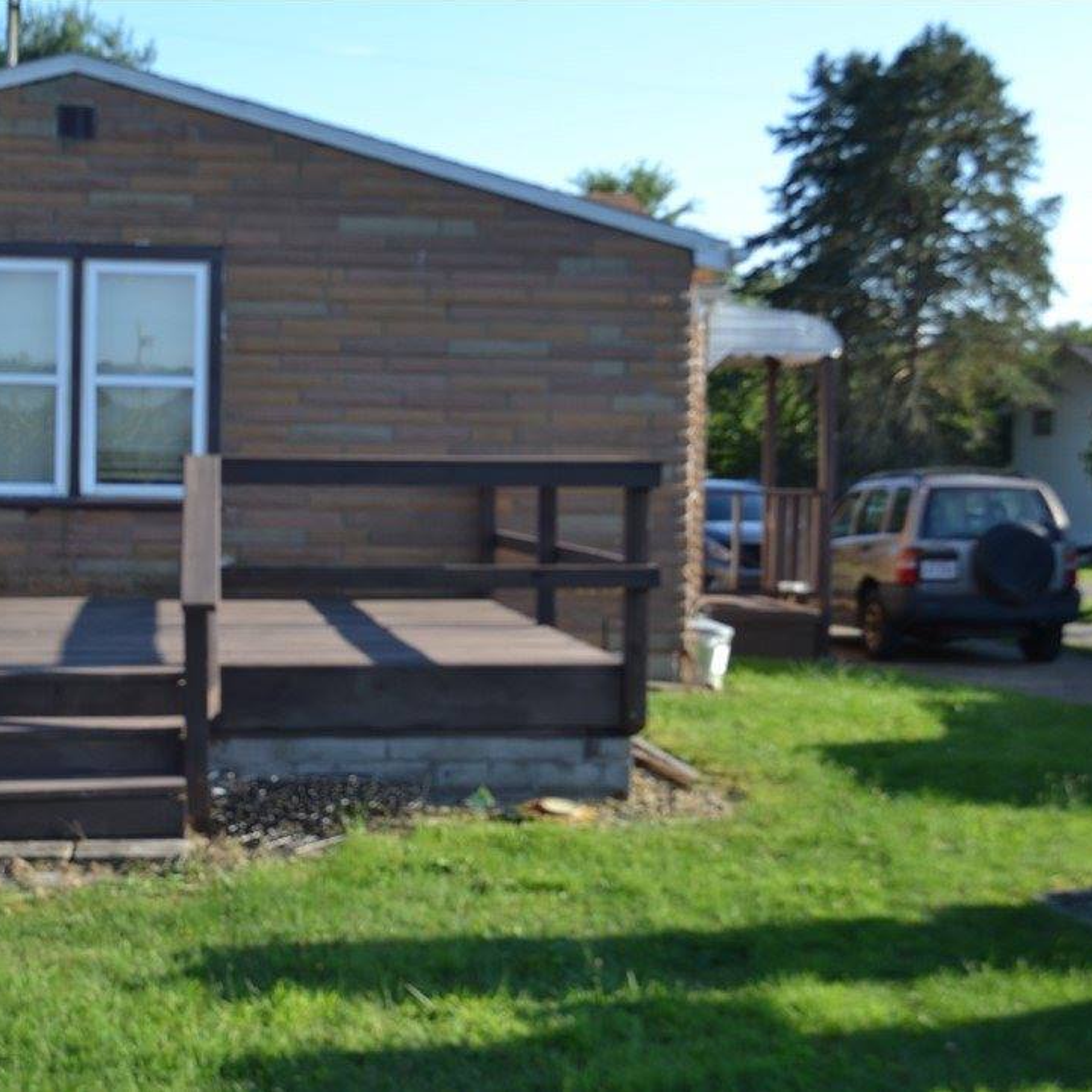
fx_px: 1785
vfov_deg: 34.0
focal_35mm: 50
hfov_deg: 33.6
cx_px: 332
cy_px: 546
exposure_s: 1/125
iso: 100
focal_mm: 26
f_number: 5.6
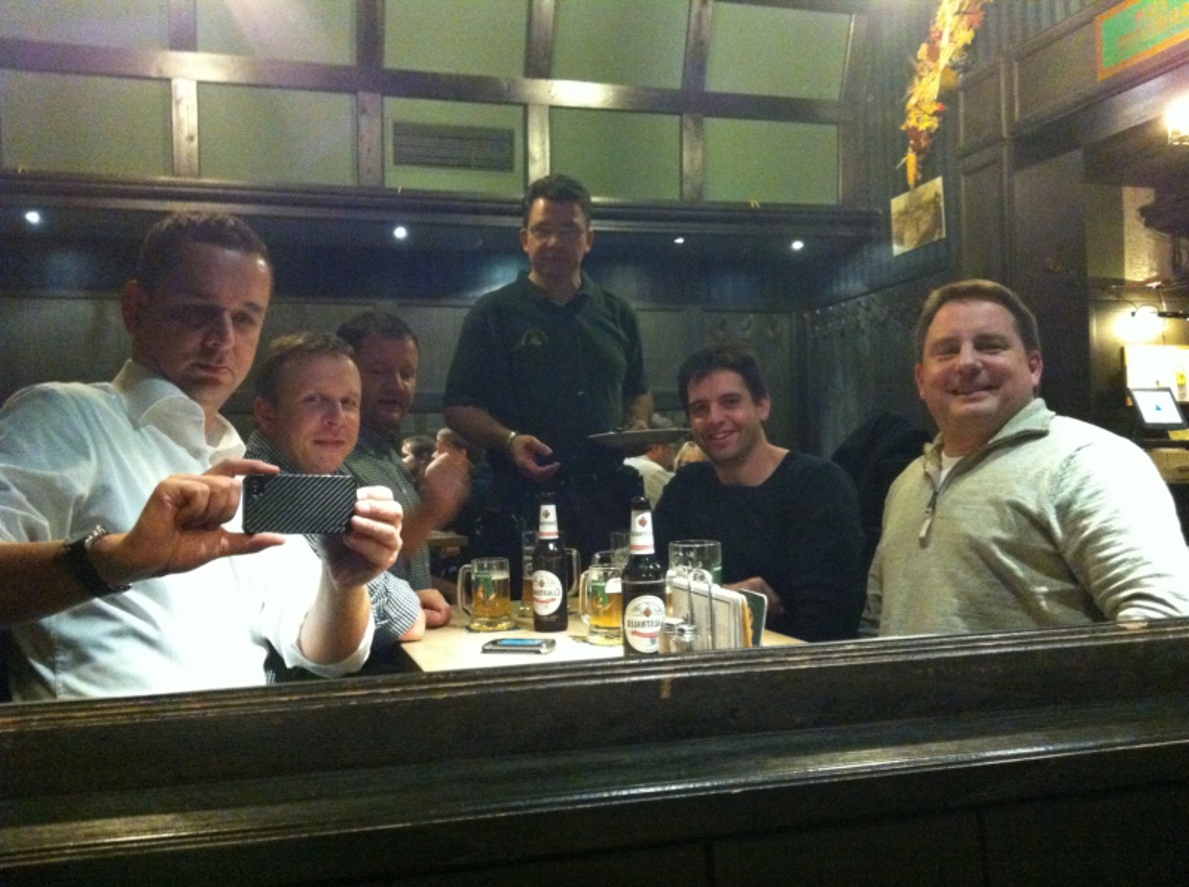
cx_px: 594
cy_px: 444
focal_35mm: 35
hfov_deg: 52.7
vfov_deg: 40.6
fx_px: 1200
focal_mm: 3.85
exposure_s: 1/15
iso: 1000
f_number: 2.8
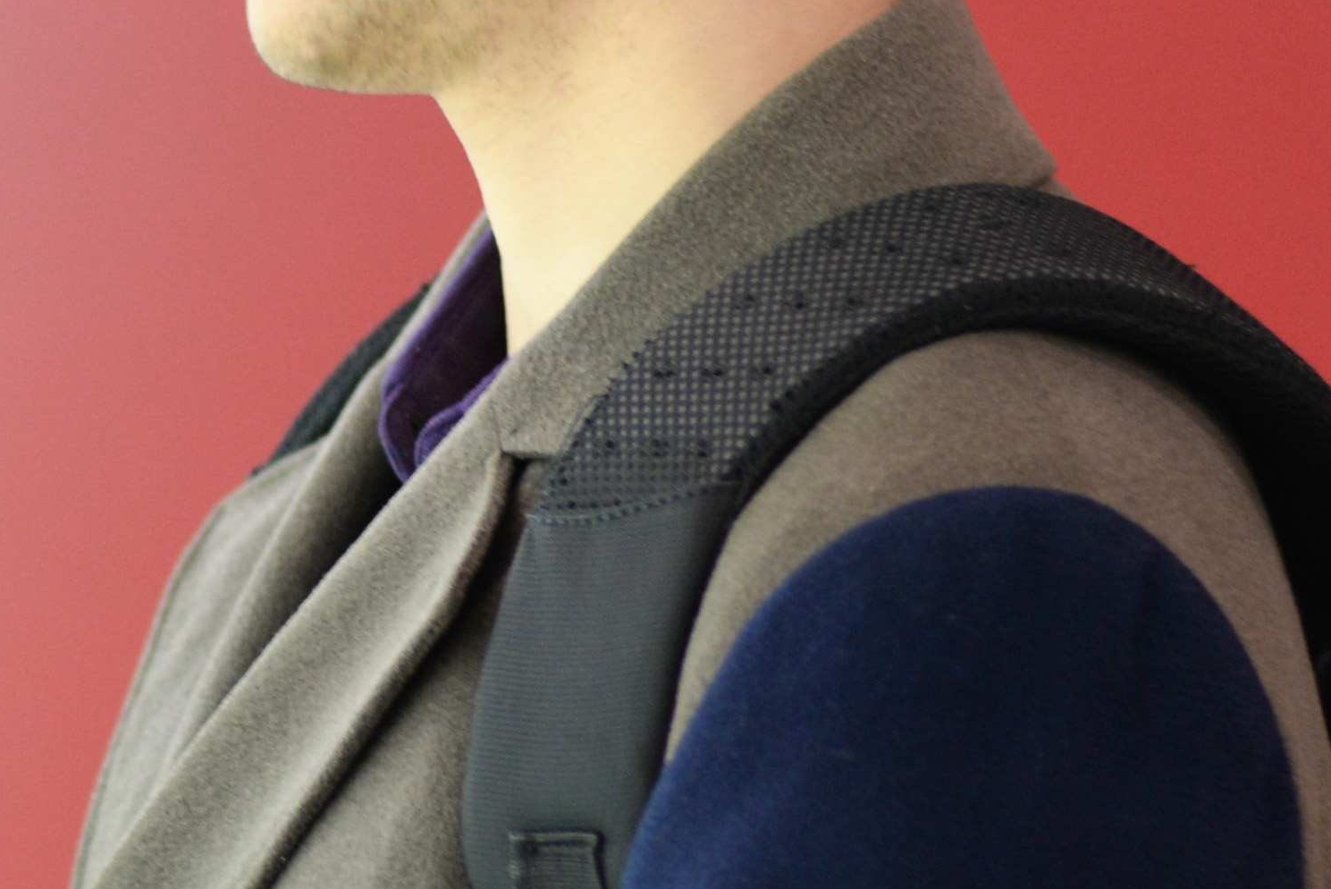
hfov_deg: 10.1
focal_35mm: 202
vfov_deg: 6.8
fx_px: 7471
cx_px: -80
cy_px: 349
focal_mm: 50
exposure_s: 1/200
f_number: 1.8
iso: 640
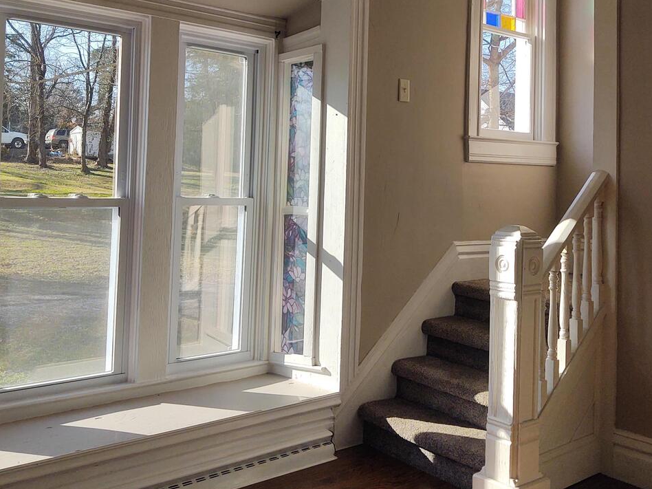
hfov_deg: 45.7
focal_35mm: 41
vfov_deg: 34.8
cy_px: 160
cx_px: 362
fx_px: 772
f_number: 1.7
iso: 100
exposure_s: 1/1327
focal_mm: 4.75
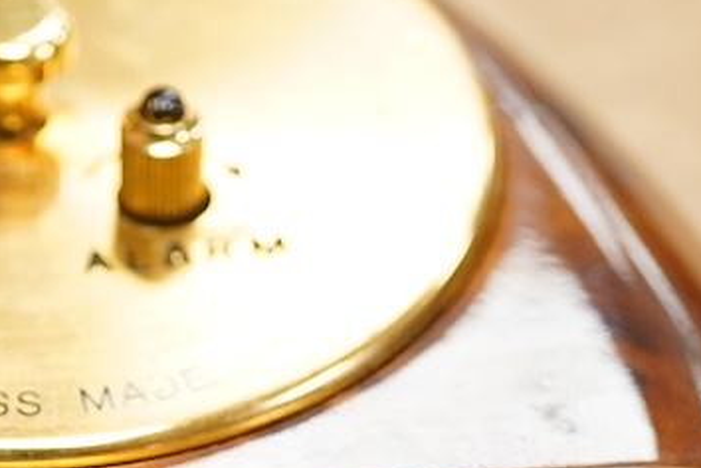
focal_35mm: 143
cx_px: 64
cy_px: 605
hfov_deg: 14.2
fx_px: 2784
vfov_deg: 9.4
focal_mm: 30
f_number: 7.1
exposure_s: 1/200
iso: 2500
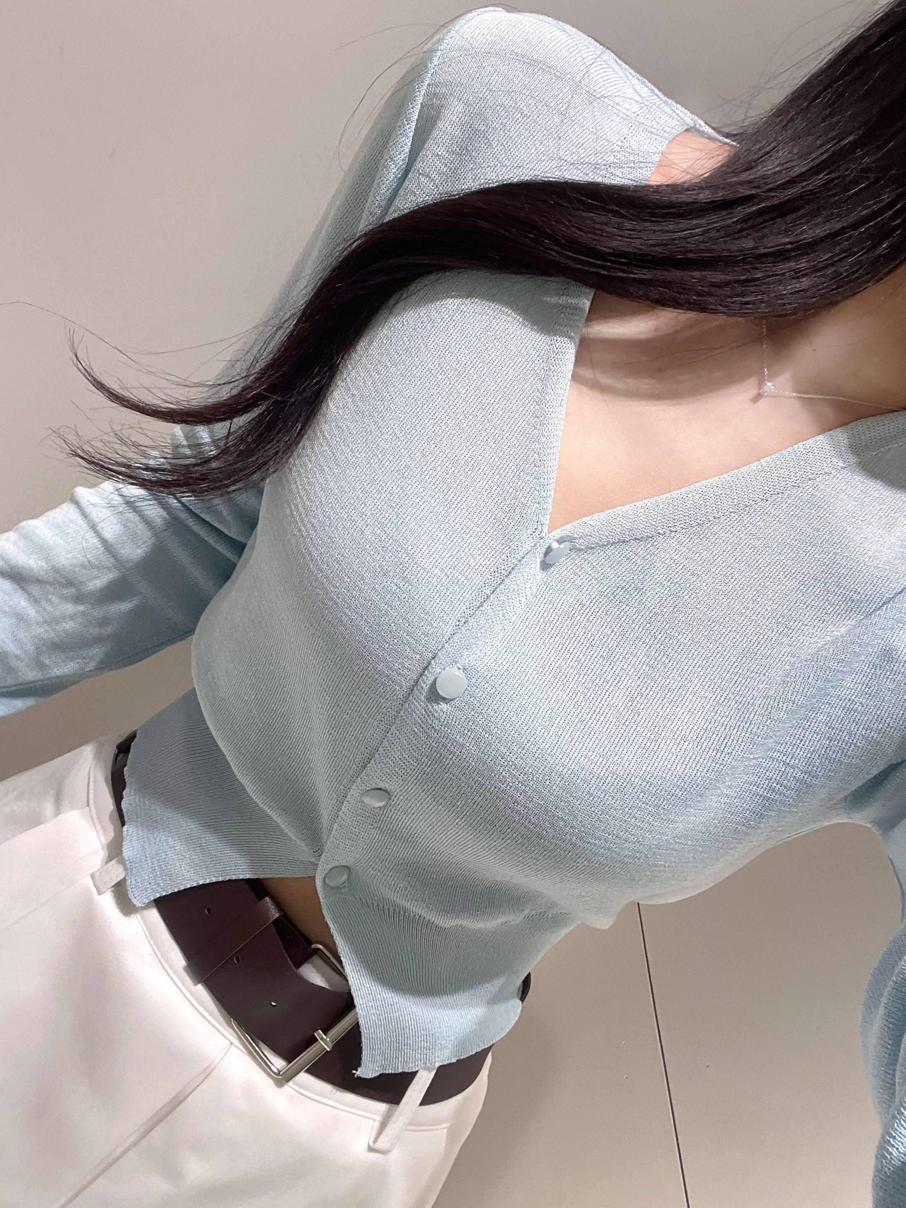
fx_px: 1047
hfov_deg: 46.8
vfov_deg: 60.0
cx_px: 453
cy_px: 604
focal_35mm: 30
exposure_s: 1/120
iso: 80
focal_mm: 2.71
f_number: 2.2
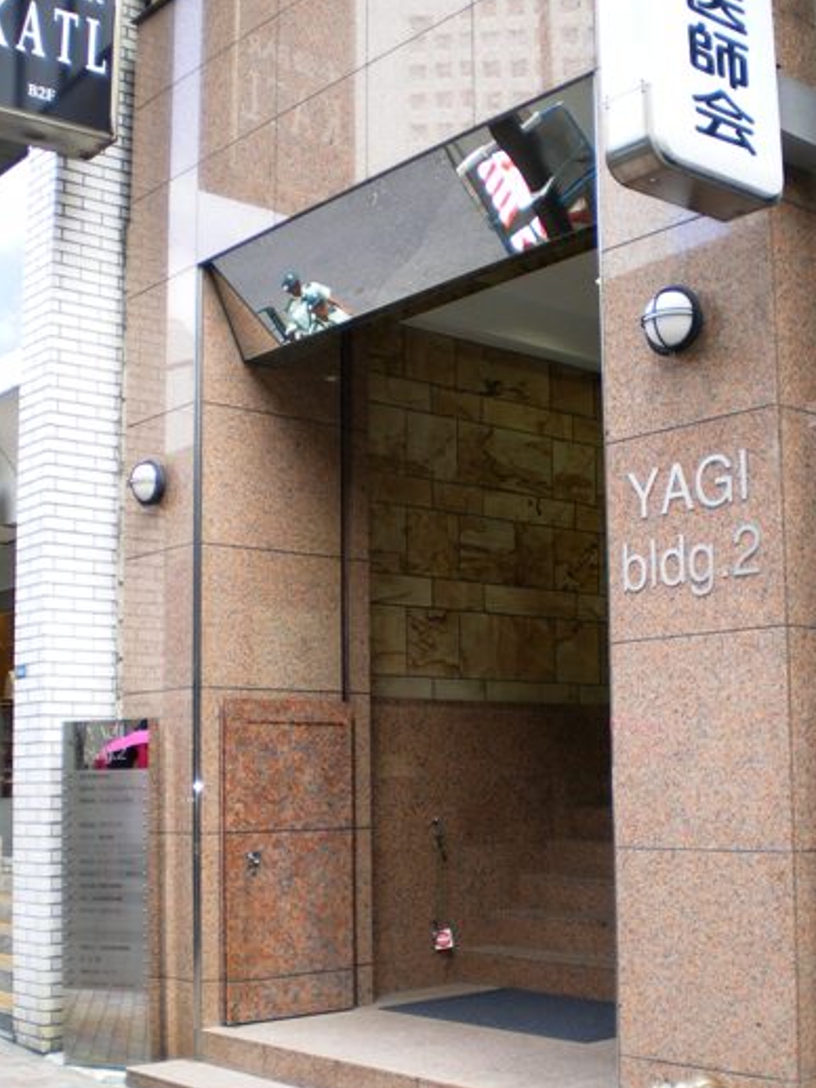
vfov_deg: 40.3
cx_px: 463
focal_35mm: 47
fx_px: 1477
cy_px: 650
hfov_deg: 30.9
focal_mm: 6.3
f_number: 3.1
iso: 64
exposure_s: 1/50
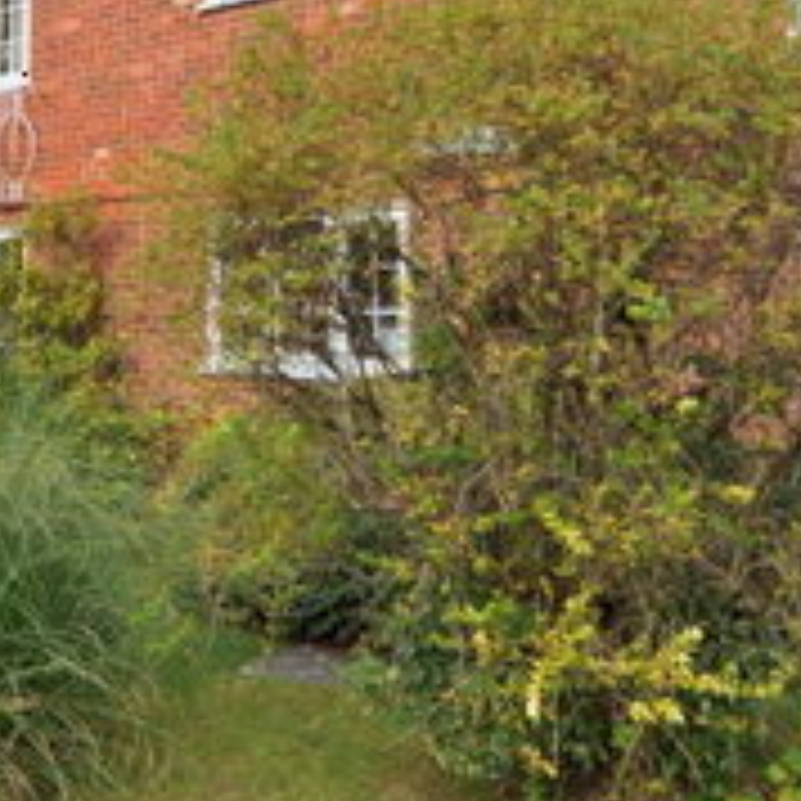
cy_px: 74
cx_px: 176
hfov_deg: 33.2
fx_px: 1309
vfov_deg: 32.3
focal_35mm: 50
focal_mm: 10
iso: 200
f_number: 5
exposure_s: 1/160
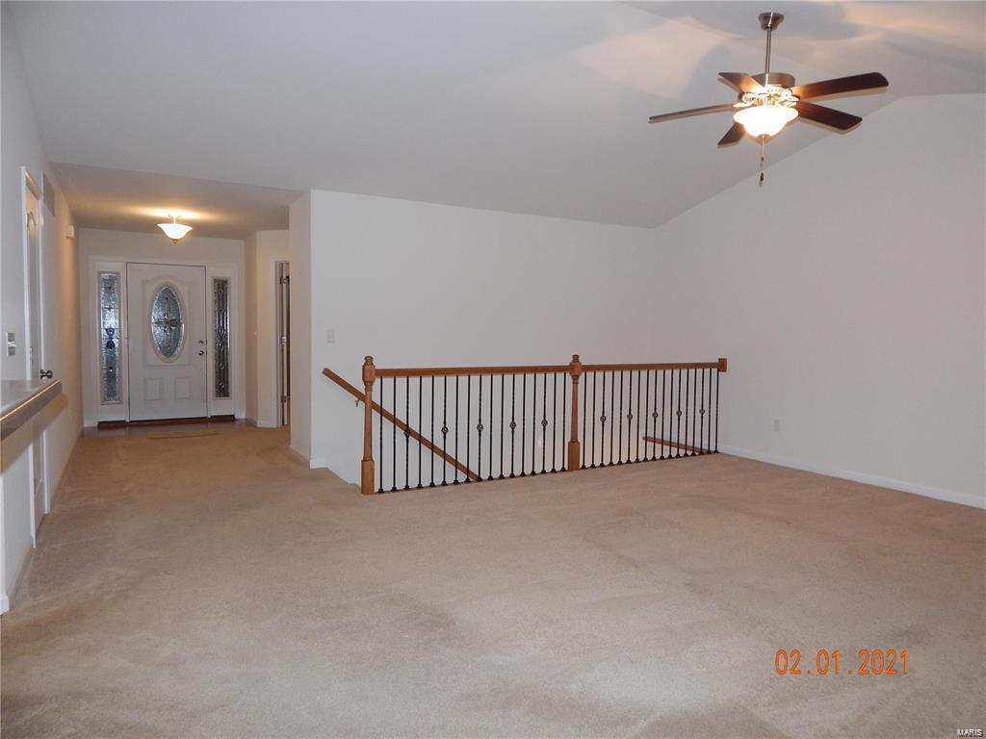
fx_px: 655
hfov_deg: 73.9
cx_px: 493
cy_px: 370
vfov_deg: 58.9
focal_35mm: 23
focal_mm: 4
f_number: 3
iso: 200
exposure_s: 1/30
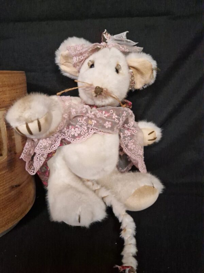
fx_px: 181
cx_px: 102
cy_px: 136
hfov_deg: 58.9
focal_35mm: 23
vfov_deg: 73.9
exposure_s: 1/100
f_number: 1.8
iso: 100
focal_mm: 5.4
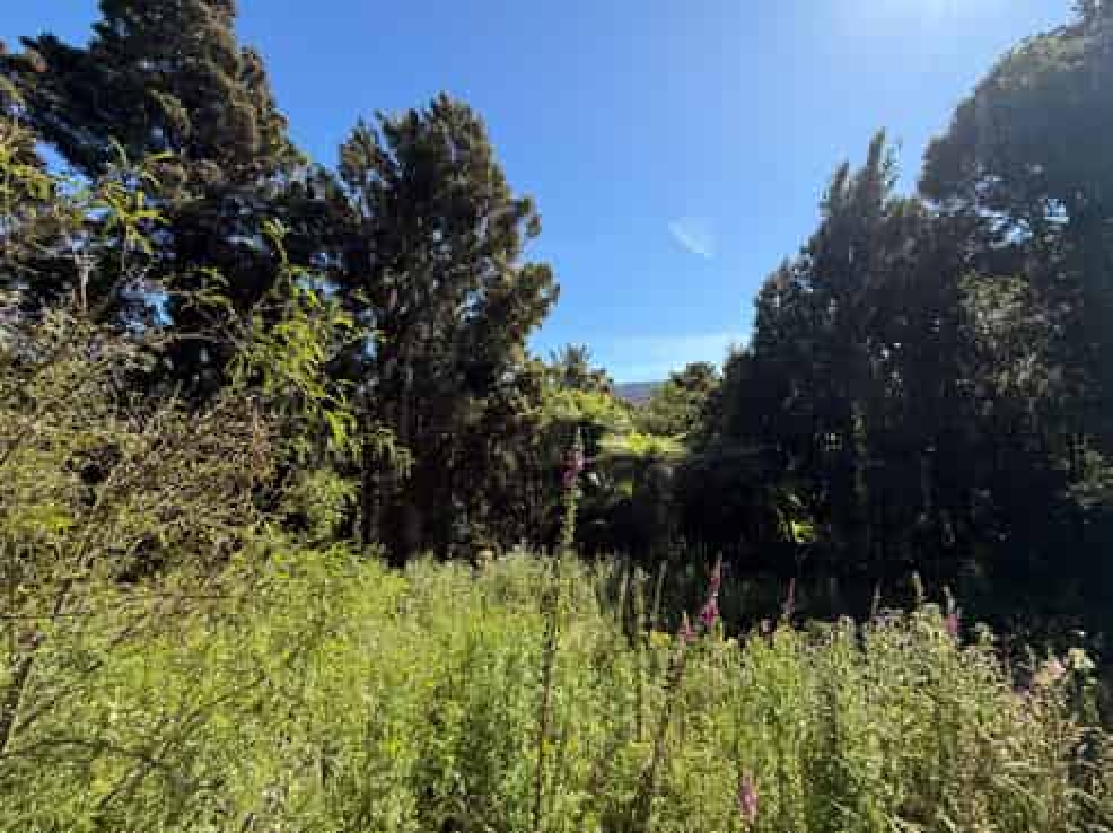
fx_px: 450
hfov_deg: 102.1
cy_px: 416
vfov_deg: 85.6
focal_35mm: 14
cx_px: 556
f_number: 2.2
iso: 50
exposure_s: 1/1235
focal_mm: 2.22
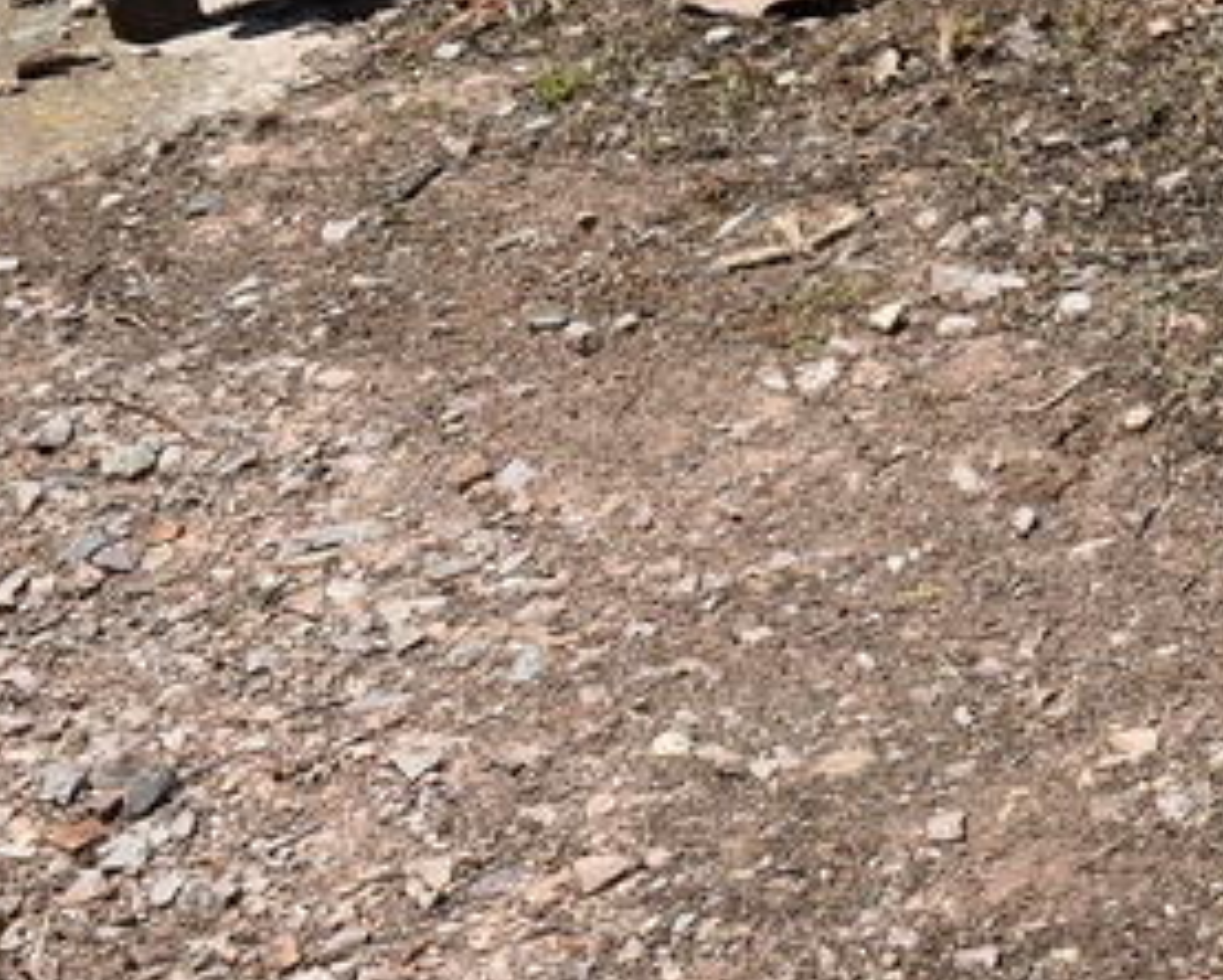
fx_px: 4474
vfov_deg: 12.1
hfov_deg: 14.5
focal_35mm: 124
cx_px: 1859
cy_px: -322
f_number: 10
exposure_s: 1/400
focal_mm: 27
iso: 200
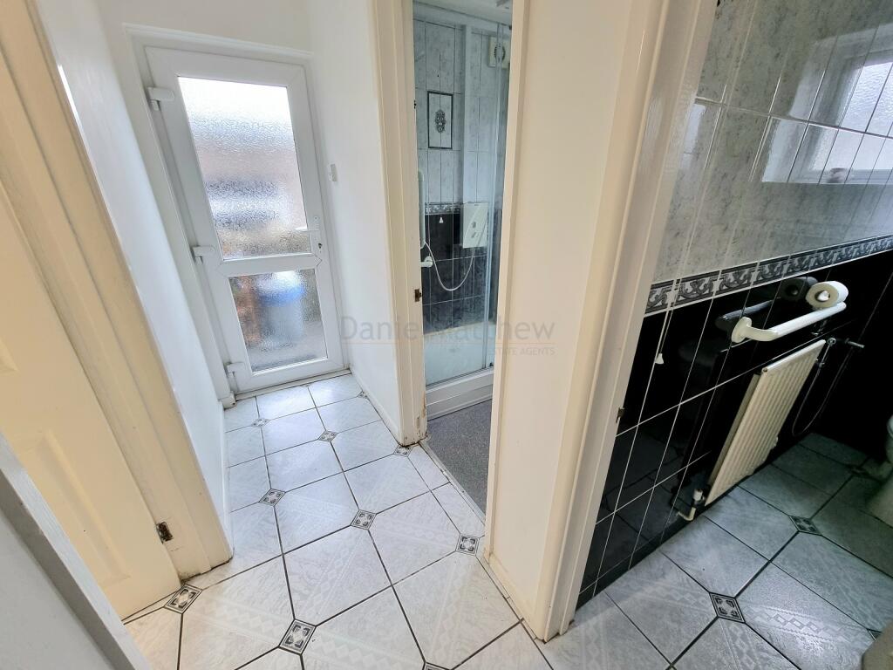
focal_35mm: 13
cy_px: 335
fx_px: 335
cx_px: 446
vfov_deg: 89.9
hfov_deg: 106.2
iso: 160
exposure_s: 1/50
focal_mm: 2.2
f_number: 2.2
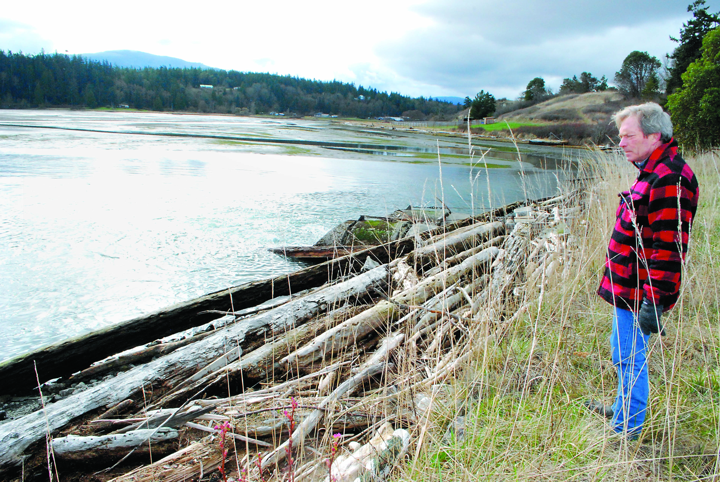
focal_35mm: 27
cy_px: 241
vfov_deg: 48.0
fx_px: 541
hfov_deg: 67.3
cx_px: 360
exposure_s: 1/200
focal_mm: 18
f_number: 22
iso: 1600
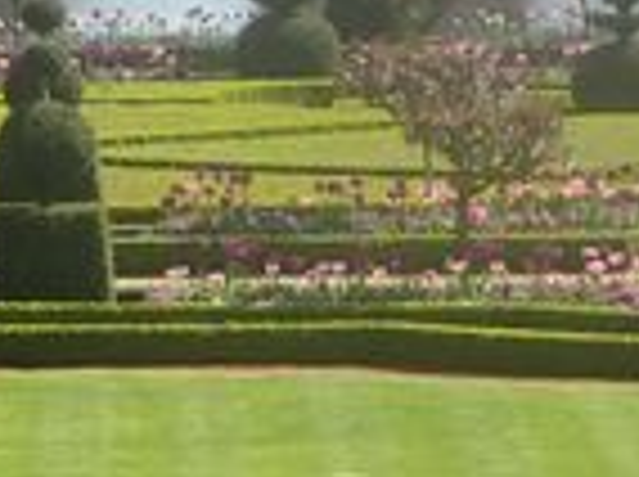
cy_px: 36
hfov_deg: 3.1
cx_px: 225
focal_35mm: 649
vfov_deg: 2.3
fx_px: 11960
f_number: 5.6
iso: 80
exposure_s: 1/250
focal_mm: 19.68
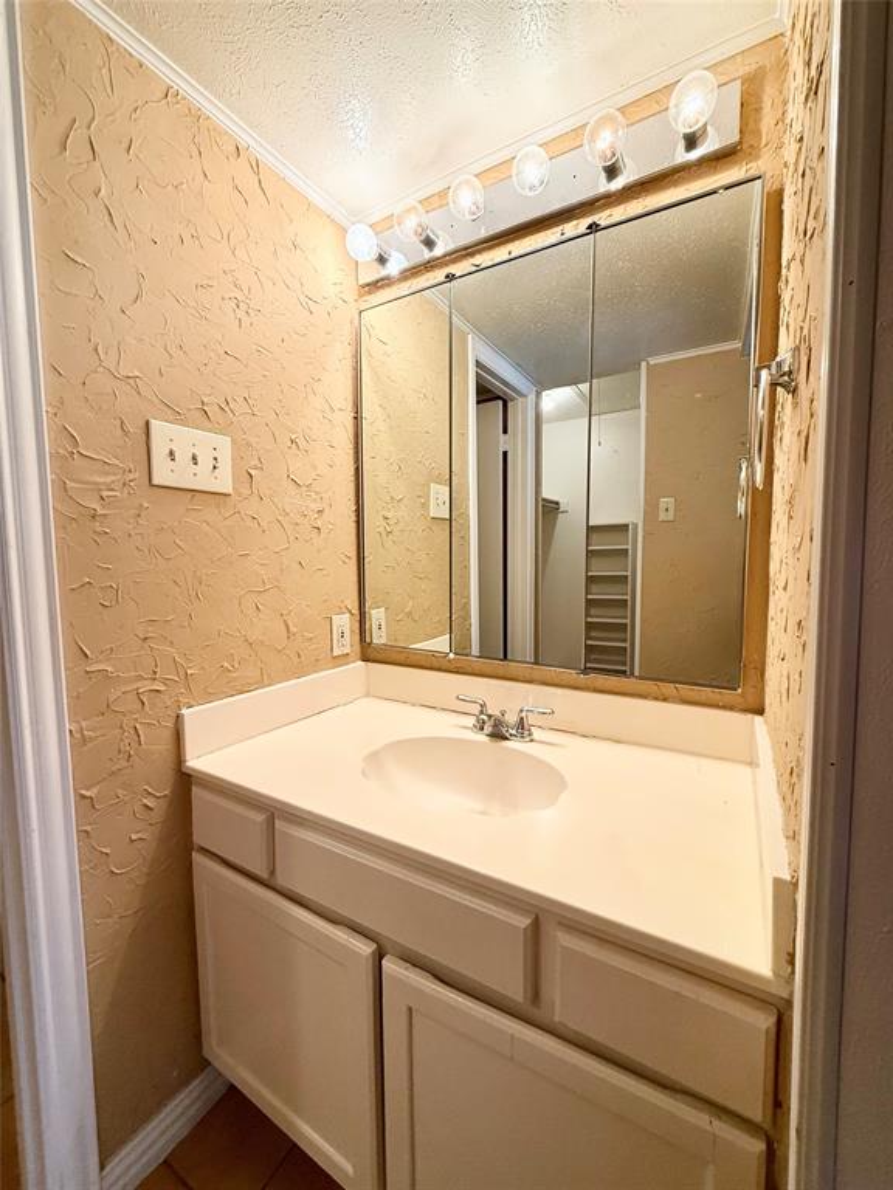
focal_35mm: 14
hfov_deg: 85.7
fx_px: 482
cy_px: 595
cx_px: 446
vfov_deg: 102.1
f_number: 2.2
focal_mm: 2.22
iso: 200
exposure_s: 1/120
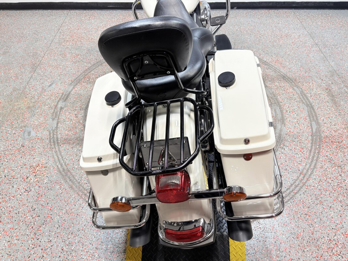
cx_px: 174
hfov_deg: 67.3
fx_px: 261
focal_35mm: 26
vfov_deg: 53.1
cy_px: 130
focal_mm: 5.96
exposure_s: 1/120
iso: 32
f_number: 1.6
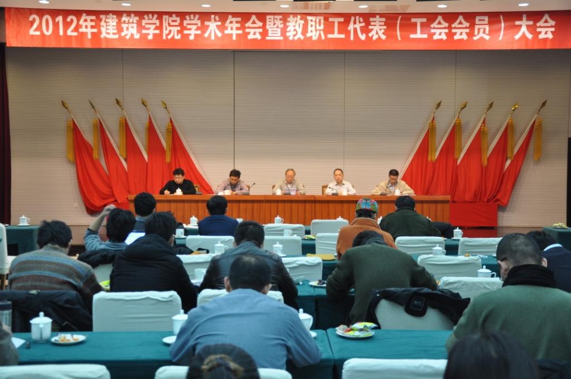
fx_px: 808
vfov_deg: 26.4
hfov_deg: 38.9
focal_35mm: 51
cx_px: 286
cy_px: 190
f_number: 4.2
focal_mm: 34
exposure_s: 1/15
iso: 640
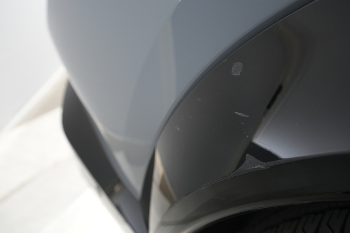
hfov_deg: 65.5
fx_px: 272
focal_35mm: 28
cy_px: 116
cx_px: 175
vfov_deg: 46.4
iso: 3200
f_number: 4.5
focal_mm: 28
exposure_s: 1/100
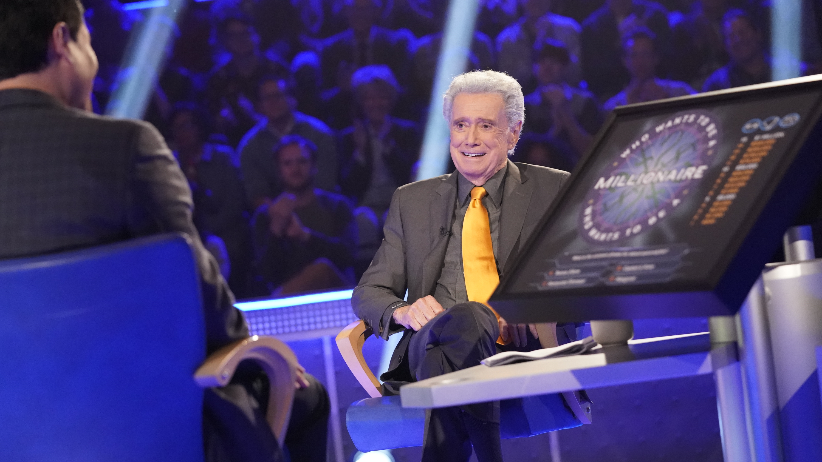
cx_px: 411
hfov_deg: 19.8
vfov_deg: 11.2
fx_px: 2354
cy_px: 241
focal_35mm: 108
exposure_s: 1/250
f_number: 3.5
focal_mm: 103
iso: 10000
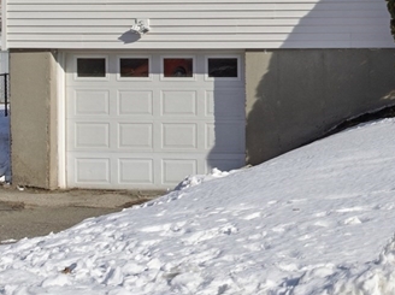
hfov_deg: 22.9
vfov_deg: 18.9
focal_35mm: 75
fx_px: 855
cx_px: 525
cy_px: -23
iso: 100
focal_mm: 12.3
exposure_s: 1/120
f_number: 2.8
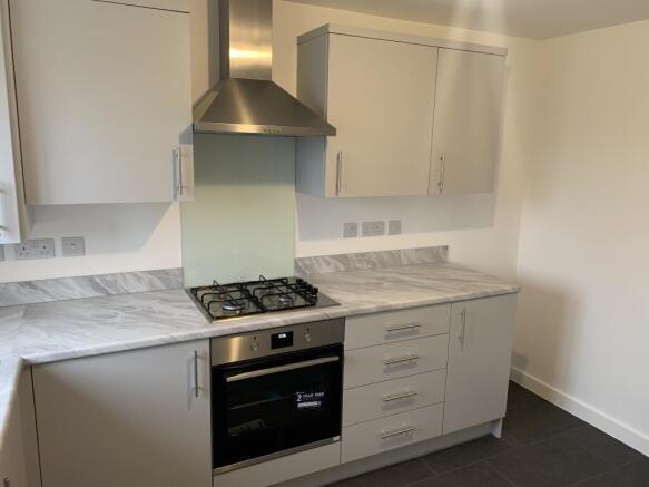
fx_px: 487
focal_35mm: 26
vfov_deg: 53.0
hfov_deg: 67.3
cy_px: 244
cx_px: 324
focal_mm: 4.25
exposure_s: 1/60
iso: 160
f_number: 1.8
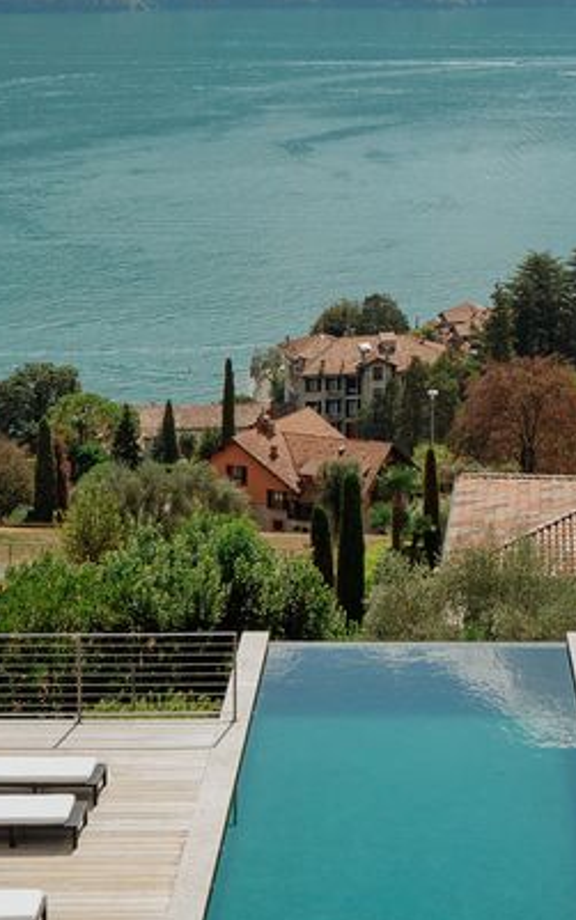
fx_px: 2057
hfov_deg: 15.9
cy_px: 87
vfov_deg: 24.5
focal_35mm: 82
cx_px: 413
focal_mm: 28
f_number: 9
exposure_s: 1/640
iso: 160
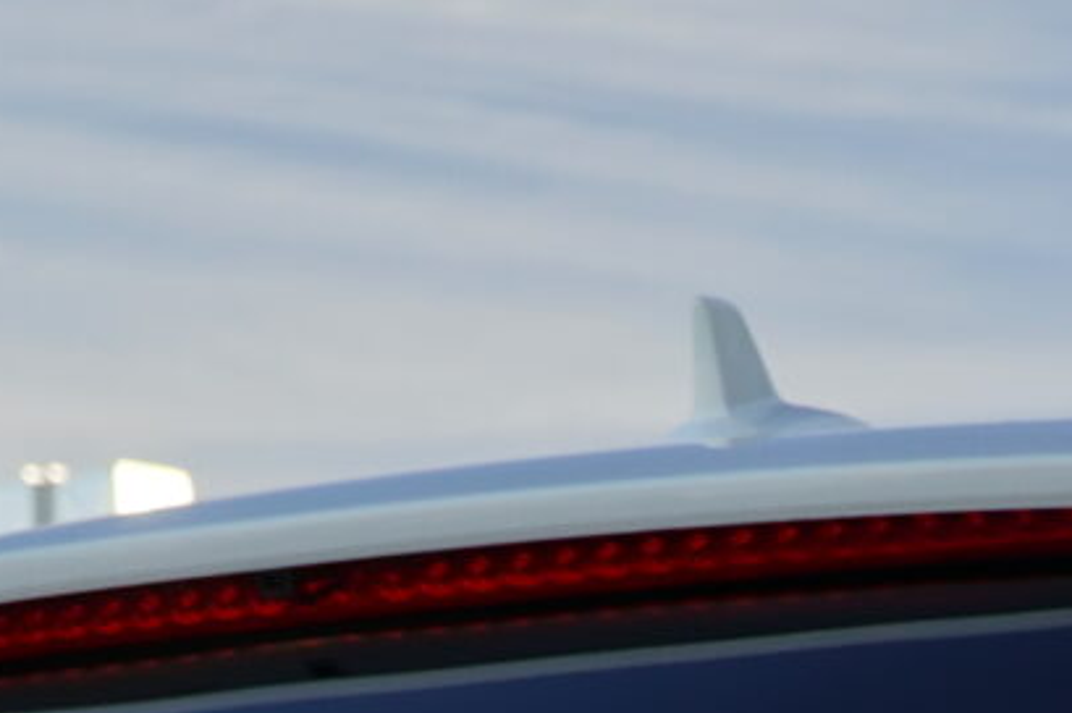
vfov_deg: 5.9
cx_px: 1659
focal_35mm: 216
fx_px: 6431
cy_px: 2109
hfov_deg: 9.3
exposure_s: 1/60
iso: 100
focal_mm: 23
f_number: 4.5
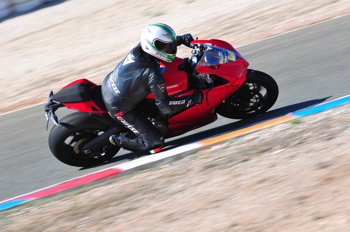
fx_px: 2913
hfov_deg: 6.9
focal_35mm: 300
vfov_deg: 4.6
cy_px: 116
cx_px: 175
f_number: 7.1
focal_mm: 200
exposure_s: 1/250
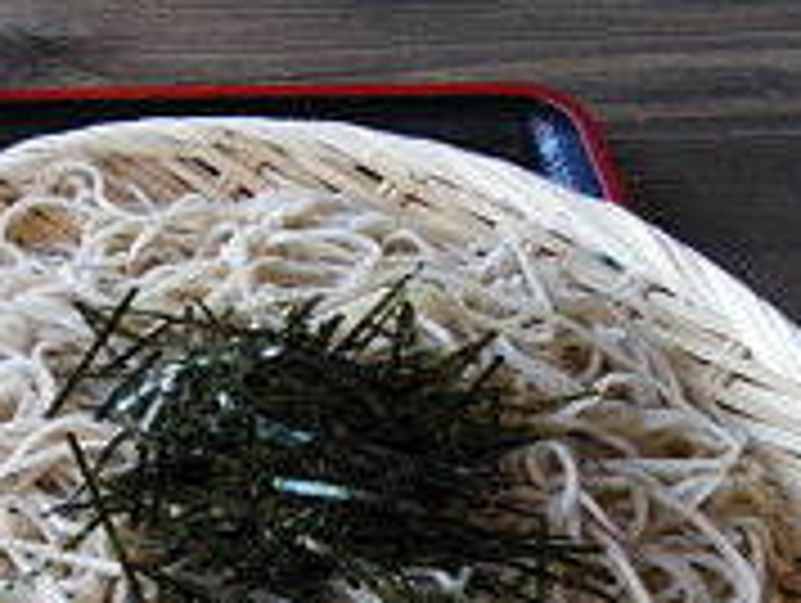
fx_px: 2109
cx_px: -142
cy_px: 495
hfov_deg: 20.2
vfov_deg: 16.1
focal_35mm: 91
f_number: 3.5
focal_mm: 6.3
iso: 250
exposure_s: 1/50
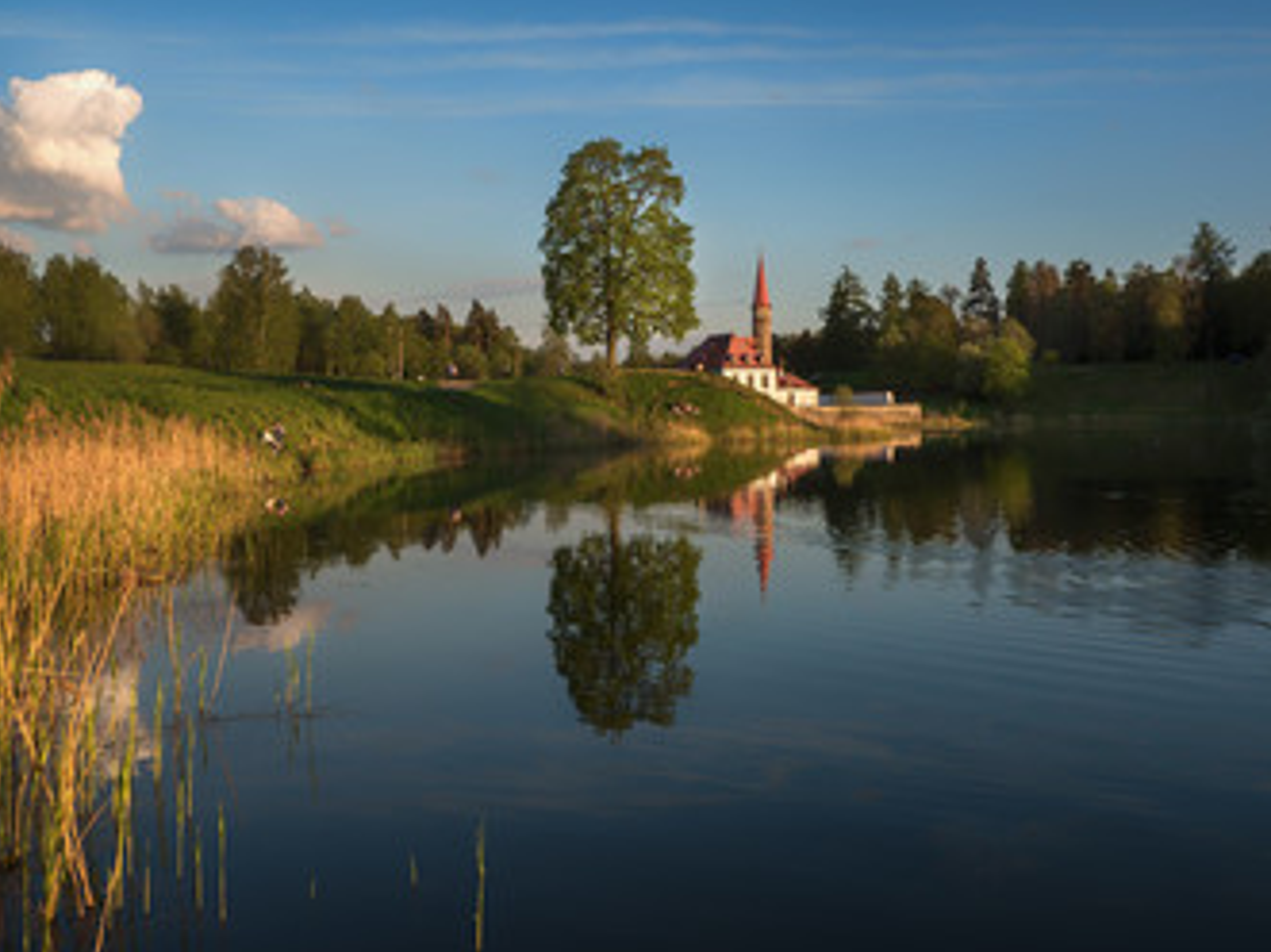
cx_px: 603
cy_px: 482
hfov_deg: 51.3
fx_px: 1321
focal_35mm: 36
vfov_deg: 39.6
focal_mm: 17
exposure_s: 1/640
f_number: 4
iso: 100
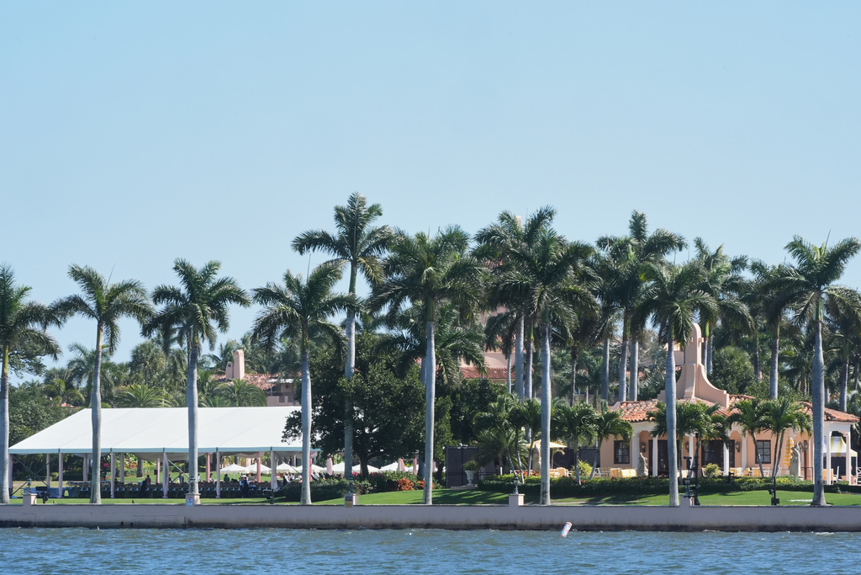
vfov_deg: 7.4
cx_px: 430
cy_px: 288
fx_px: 4425
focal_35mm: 185
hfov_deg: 11.1
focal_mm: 185
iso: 2000
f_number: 22
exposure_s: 1/500
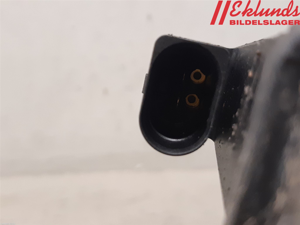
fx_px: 225
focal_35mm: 26
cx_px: 150
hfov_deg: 67.3
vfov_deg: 53.1
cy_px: 112
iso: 250
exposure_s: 1/33
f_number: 1.7
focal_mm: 3.93
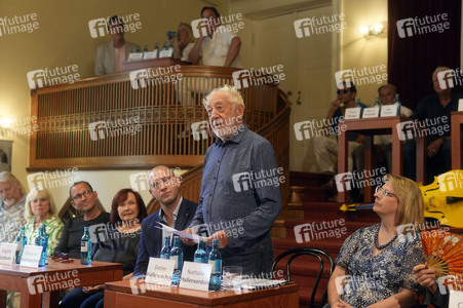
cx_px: 232
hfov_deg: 43.6
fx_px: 578
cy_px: 154
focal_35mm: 45
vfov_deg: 29.8
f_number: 2
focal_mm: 30
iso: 640
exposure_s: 1/200
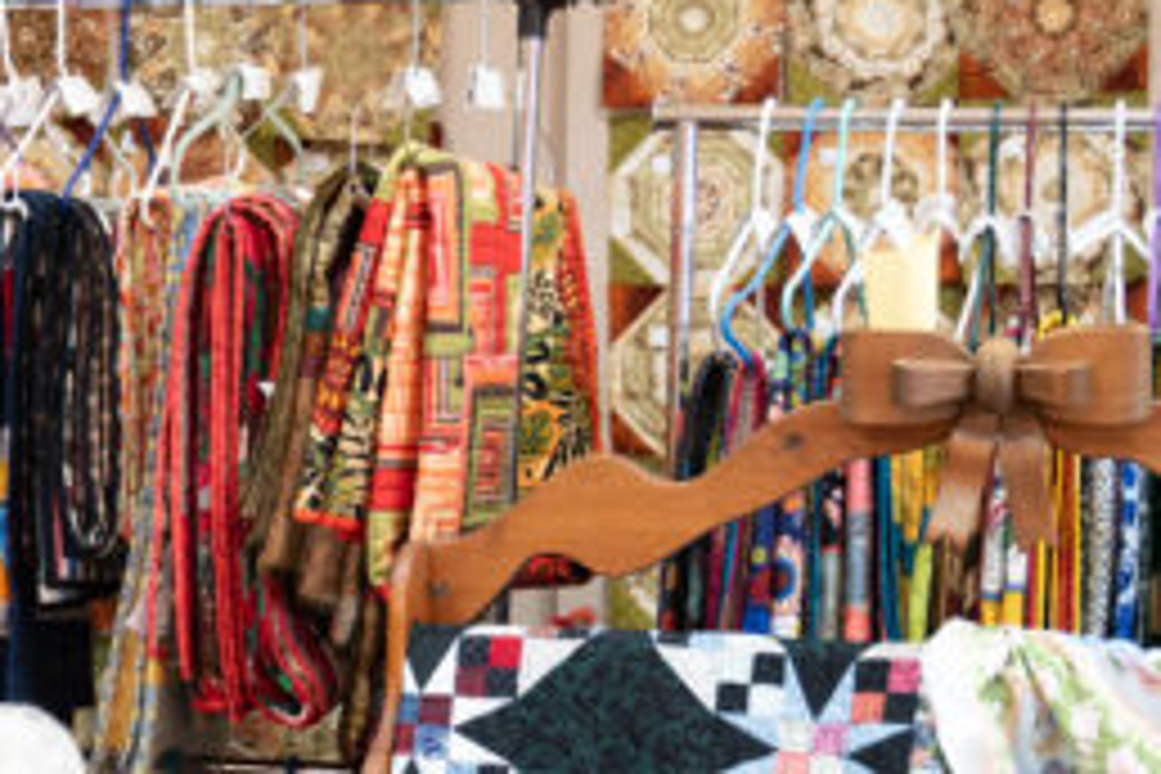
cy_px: 700
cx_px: 94
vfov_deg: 12.7
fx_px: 3450
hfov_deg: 18.7
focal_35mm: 107
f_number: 4
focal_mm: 36
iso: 3200
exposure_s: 1/100
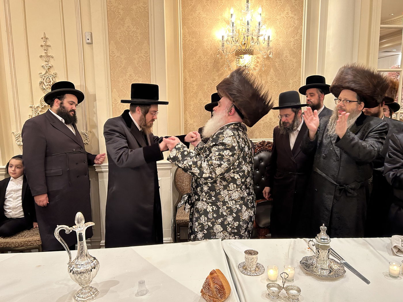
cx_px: 202
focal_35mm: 26
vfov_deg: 53.1
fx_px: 303
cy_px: 151
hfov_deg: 67.3
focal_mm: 5.7
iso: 200
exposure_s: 1/60
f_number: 1.5
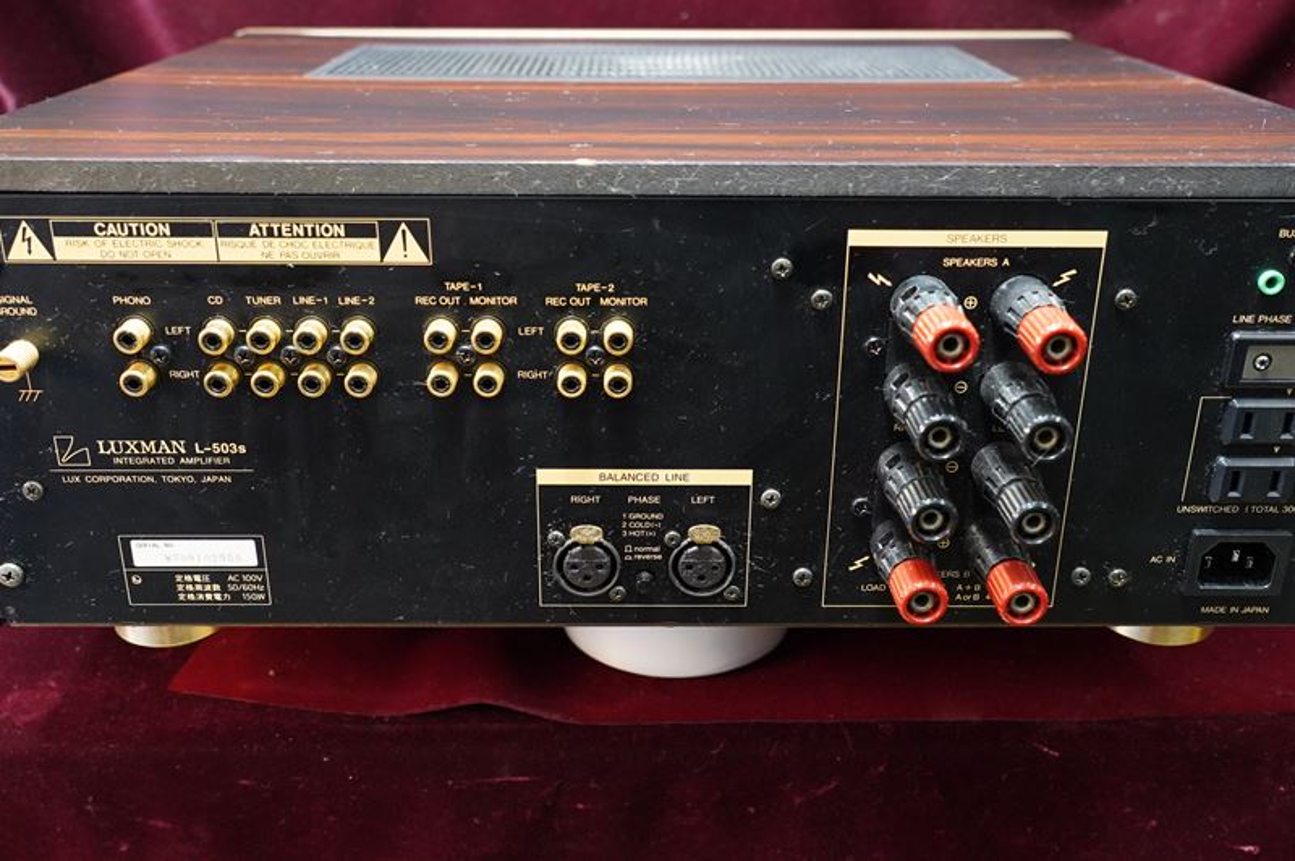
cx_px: 648
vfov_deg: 38.8
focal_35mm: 34
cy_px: 430
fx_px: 1222
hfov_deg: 55.8
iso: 3200
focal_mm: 23
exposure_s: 1/100
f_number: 4.5
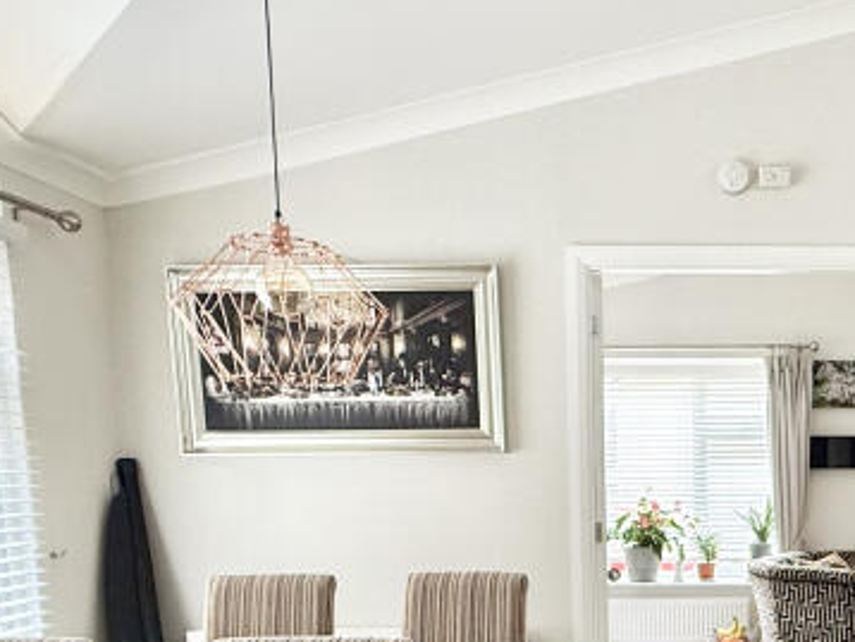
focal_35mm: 40
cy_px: 601
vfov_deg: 33.7
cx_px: 752
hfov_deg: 43.2
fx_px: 989
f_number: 2.2
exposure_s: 1/99
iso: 320
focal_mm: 2.22
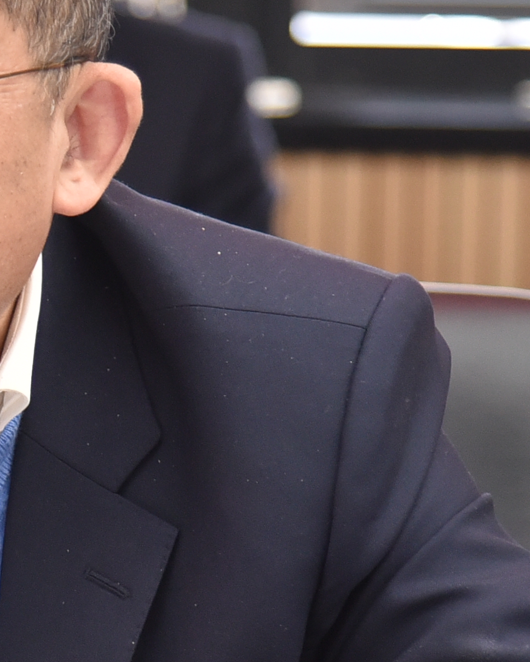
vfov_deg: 5.6
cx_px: -237
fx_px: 6725
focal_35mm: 343
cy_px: 415
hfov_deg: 4.5
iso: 1600
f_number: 4
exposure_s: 1/100
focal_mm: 98
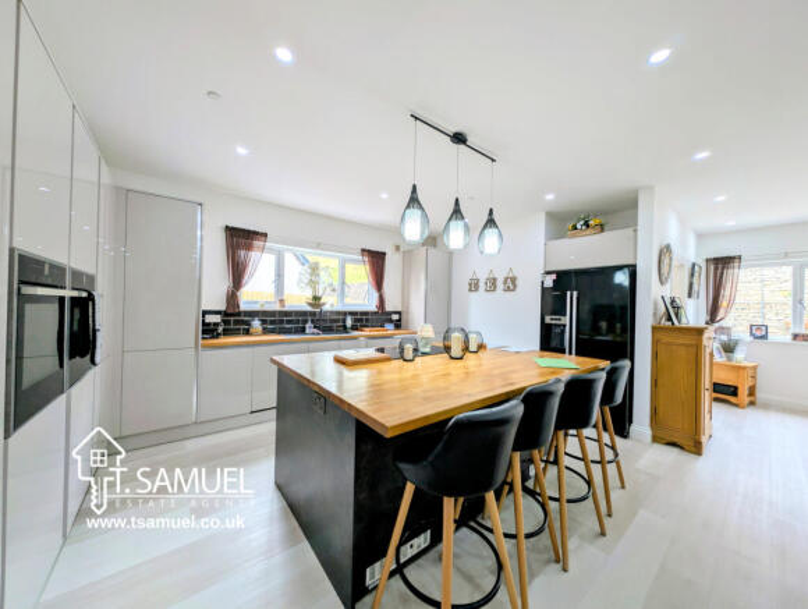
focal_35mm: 12
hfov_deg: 110.4
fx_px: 281
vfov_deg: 94.7
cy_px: 304
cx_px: 404
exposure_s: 1/83.3
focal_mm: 2.23
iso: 46
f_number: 1.95
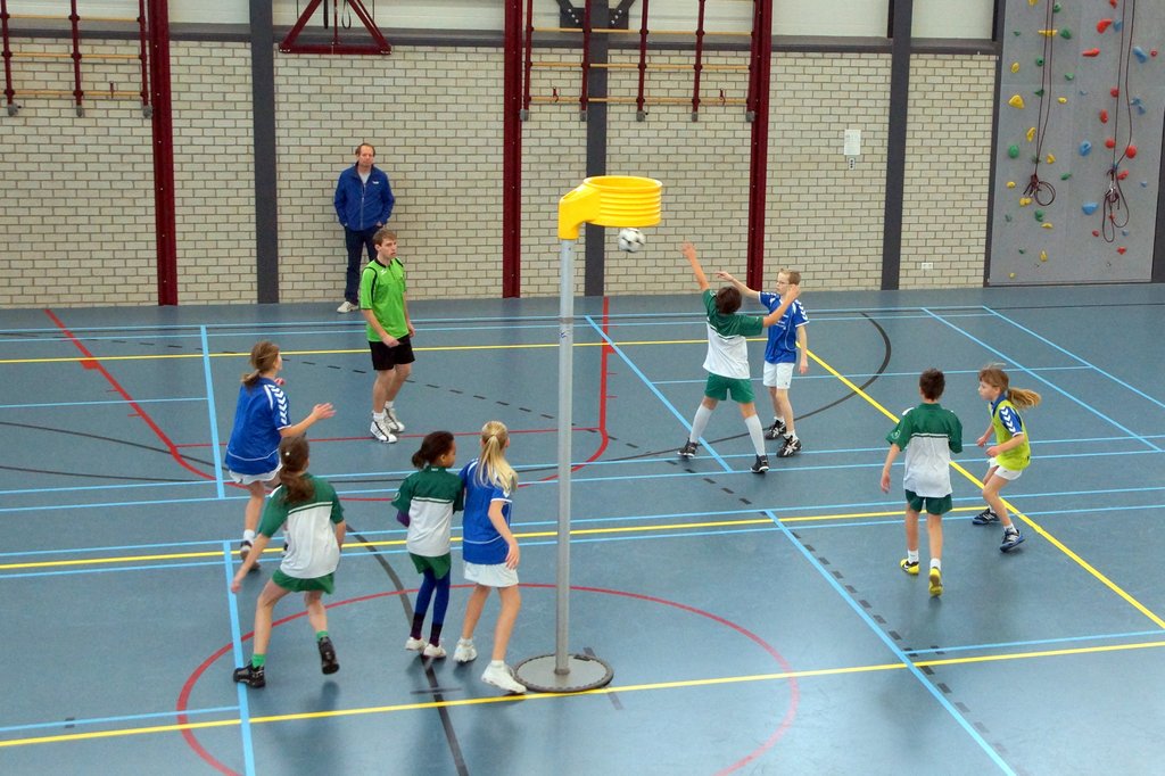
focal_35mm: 39
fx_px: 1262
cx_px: 582
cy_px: 388
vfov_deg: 34.2
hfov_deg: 49.6
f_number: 5.6
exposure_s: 1/125
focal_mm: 26
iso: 1000
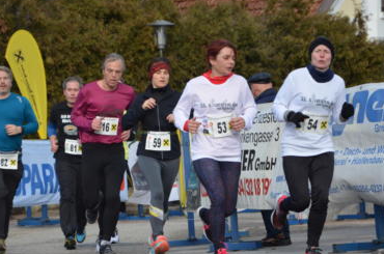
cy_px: 148
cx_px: 156
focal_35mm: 213
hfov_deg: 9.7
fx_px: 2264
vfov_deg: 6.4
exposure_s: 1/1000
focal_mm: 105
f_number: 5.6
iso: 640
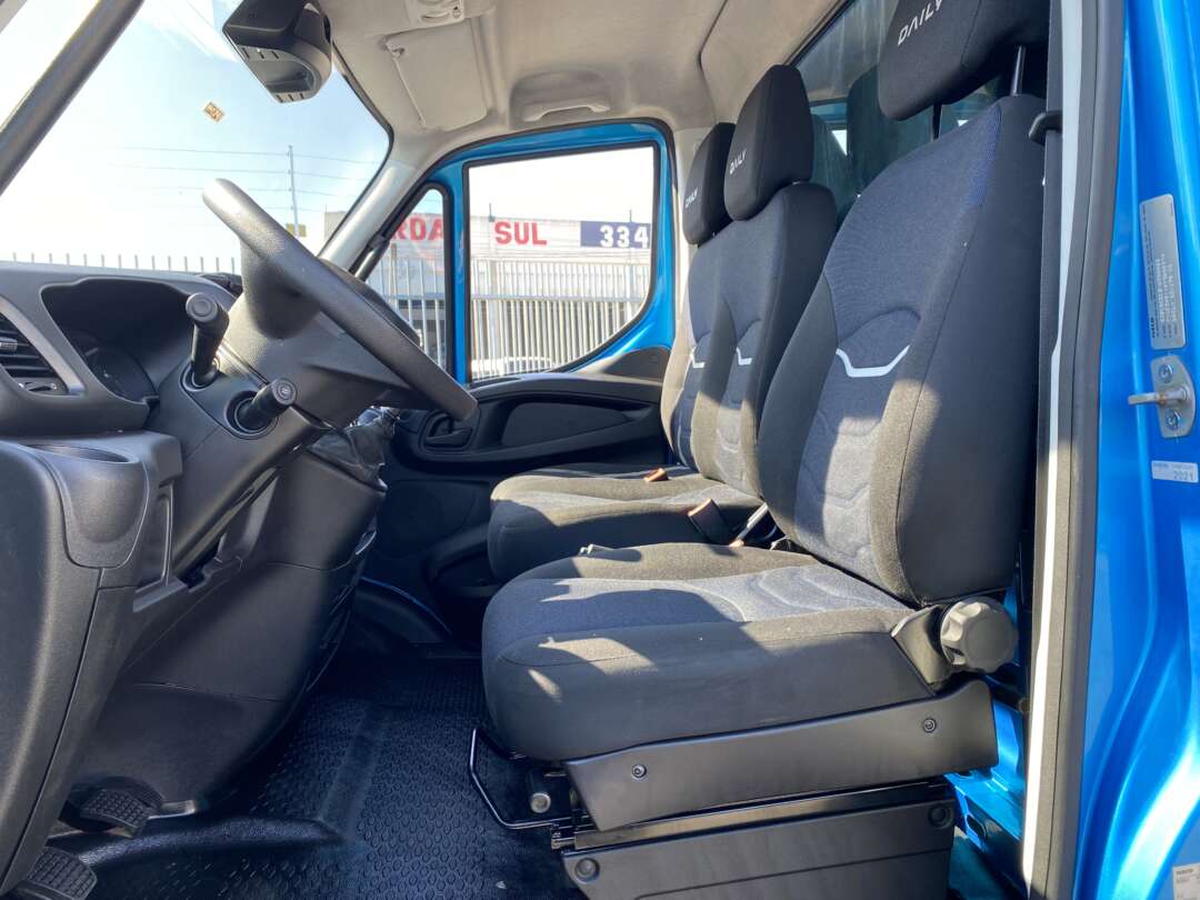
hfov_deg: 67.3
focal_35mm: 26
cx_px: 600
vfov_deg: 53.1
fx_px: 901
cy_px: 450
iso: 40
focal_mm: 4.25
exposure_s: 1/121
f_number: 1.8
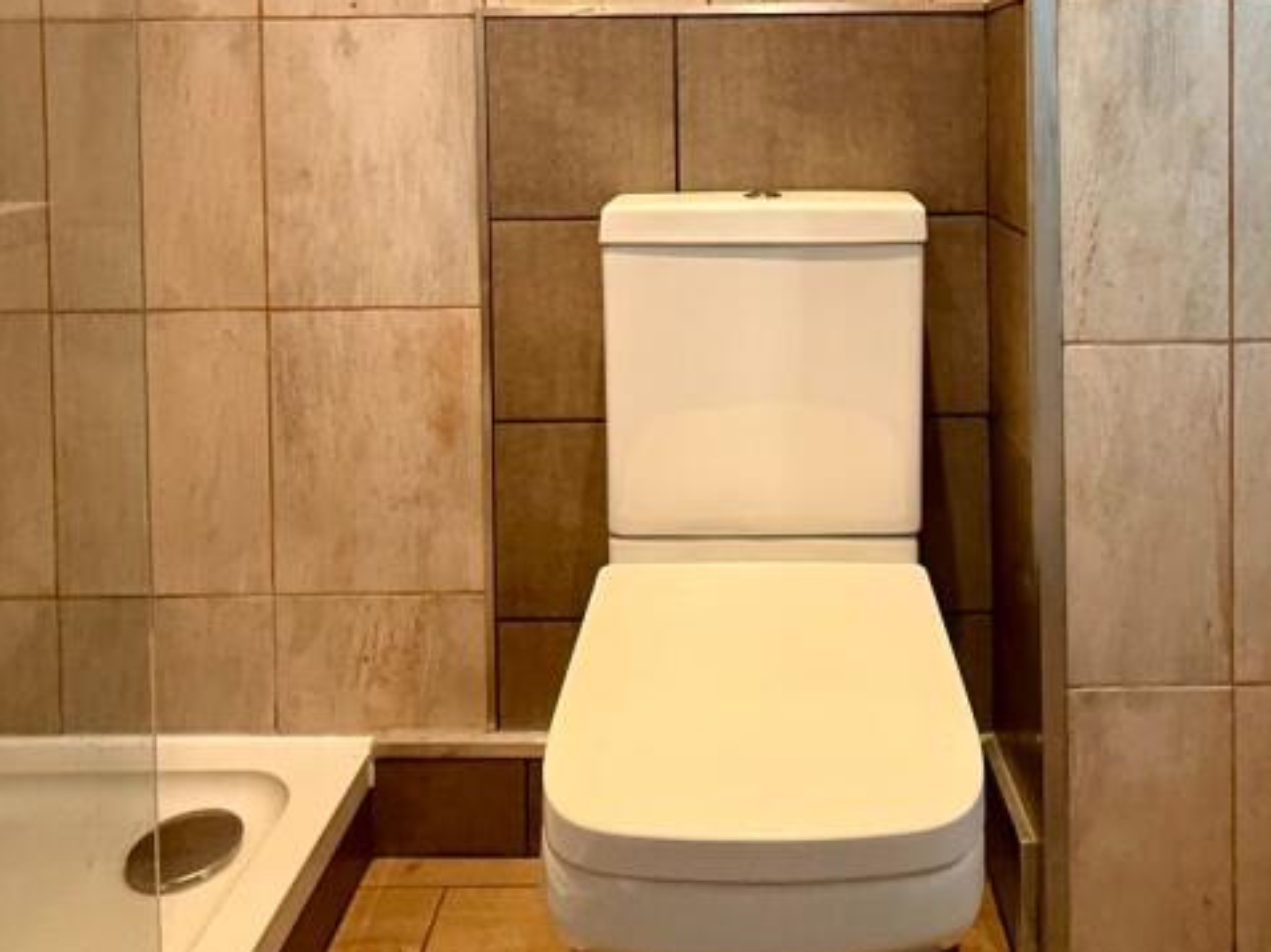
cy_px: 117
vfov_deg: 43.2
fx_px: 1101
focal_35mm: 30
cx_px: 760
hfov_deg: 59.5
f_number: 2.2
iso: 320
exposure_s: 1/50
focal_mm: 2.22
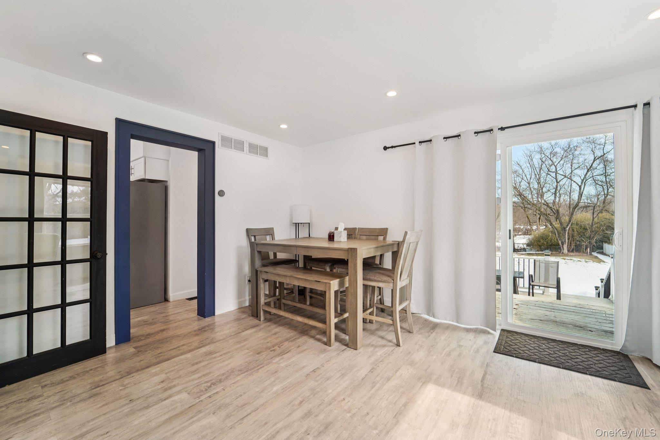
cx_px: 330
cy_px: 220
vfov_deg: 81.2
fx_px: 257
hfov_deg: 104.3
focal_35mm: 14
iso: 400
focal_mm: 14
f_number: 8
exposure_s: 1/50
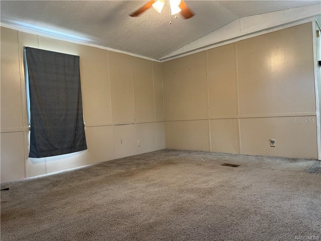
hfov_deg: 71.6
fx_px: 223
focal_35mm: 24
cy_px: 120
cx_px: 160
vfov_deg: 56.8
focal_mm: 6.76
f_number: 1.78
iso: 200
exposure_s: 1/60
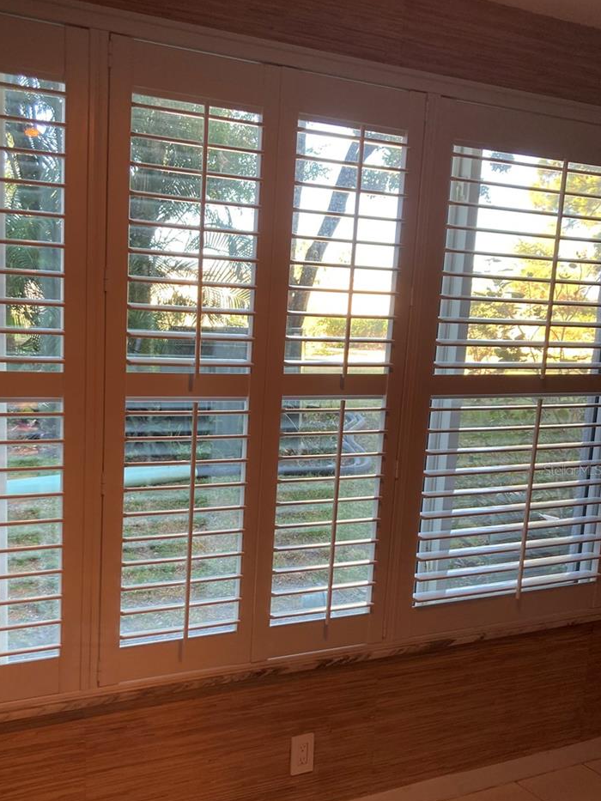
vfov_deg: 51.1
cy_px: 470
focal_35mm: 36
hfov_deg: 39.4
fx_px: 833
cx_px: 218
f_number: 1.8
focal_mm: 3.99
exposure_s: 1/60
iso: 64
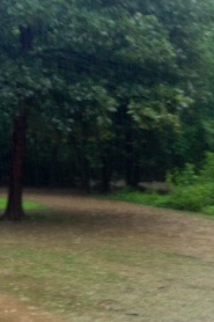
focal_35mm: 79
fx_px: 705
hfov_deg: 15.3
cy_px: 182
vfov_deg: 25.7
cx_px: -149
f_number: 2.4
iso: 100
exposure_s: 1/20
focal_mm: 4.12
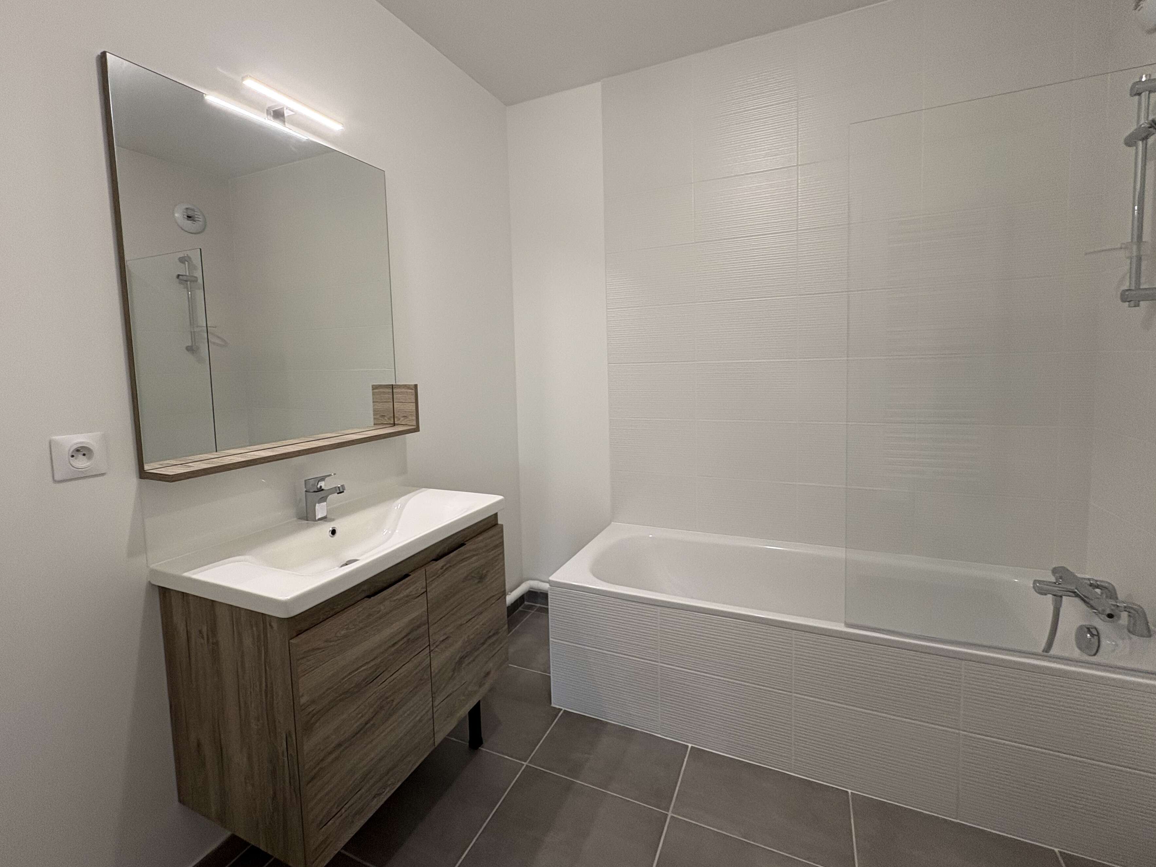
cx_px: 555
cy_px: 401
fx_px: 534
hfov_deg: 94.5
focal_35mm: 16
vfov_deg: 78.0
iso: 125
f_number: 2.2
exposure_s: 1/50
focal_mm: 2.22
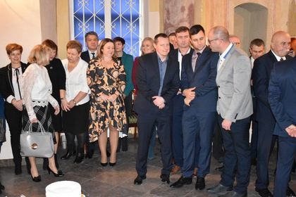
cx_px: 148
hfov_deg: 43.6
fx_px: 370
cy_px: 98
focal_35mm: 45
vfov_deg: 29.9
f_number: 4.2
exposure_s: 1/60
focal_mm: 30
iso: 4500
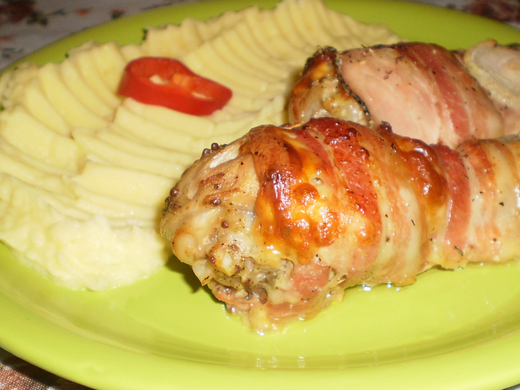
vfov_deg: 31.5
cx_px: 274
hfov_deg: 41.2
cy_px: 211
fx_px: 691
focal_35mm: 46
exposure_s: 1/30
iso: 125
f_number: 3.1
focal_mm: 6.3
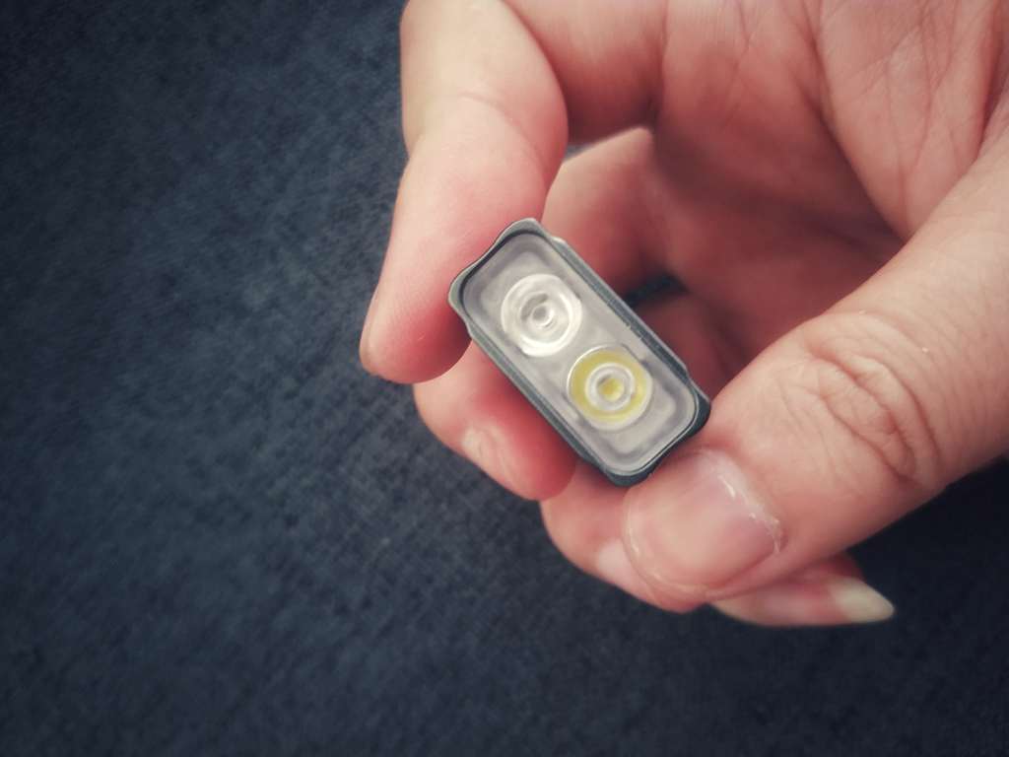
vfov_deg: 44.2
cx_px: 504
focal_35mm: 32
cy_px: 378
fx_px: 933
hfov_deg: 56.8
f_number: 2
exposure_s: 1/25
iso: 194
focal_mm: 4.5
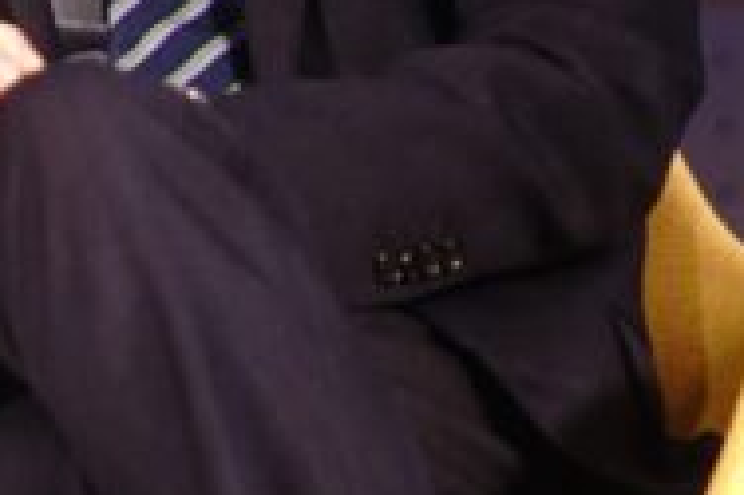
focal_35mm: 307
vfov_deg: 4.4
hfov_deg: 6.7
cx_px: 435
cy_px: -277
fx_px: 6339
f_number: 2
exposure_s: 1/160
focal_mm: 50
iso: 800
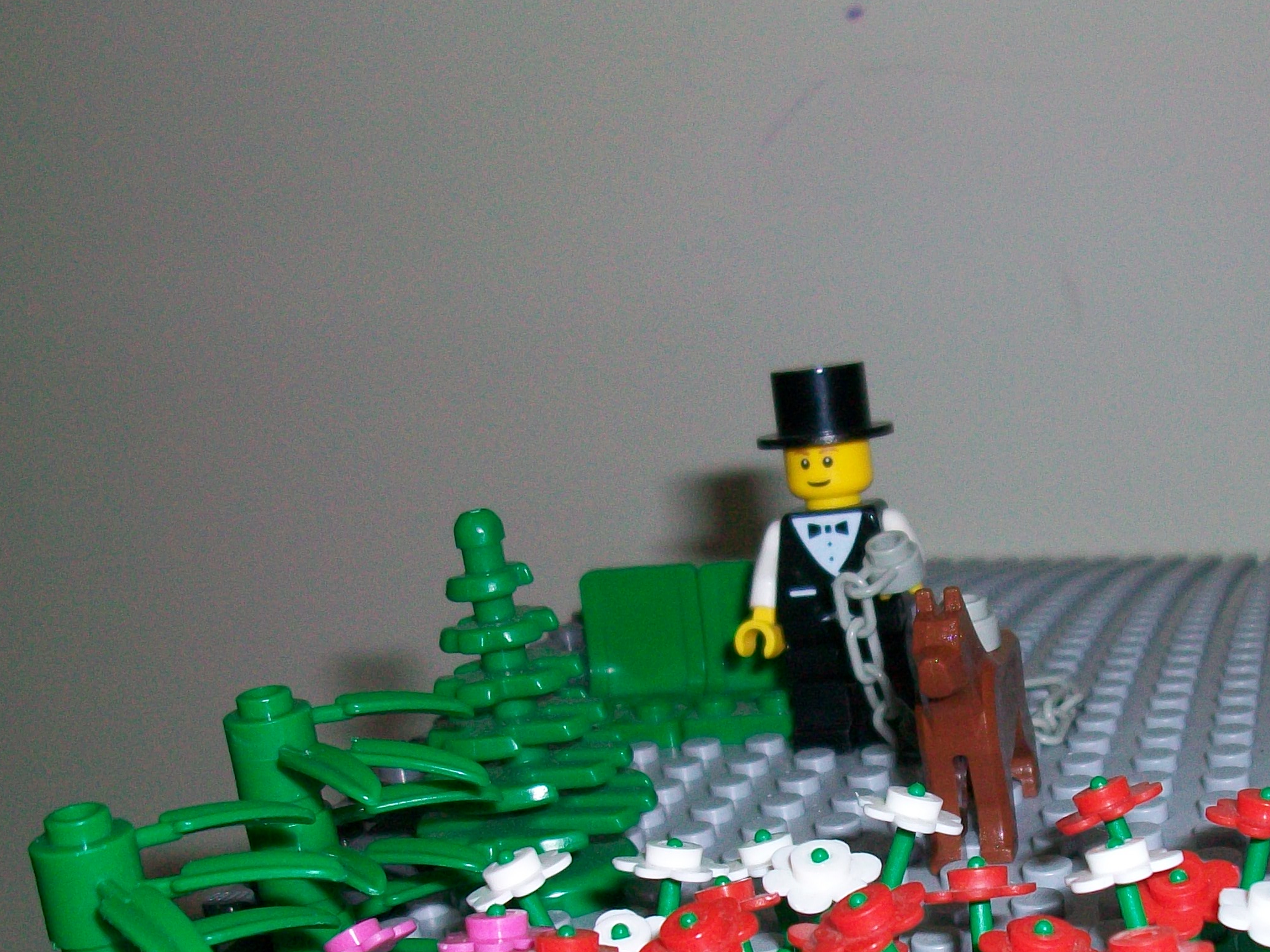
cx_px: 937
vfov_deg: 25.5
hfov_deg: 33.2
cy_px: 636
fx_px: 2091
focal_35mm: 57
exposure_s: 1/60
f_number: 2.8
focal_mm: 5.7
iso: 120
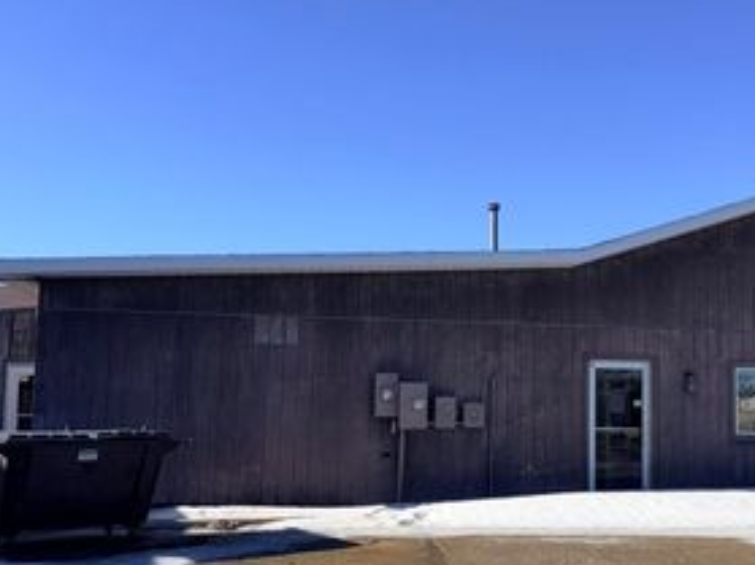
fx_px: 937
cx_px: 547
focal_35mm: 43
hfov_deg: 42.8
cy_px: 318
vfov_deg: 33.5
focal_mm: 6.76
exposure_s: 1/4673
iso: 80
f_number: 1.78
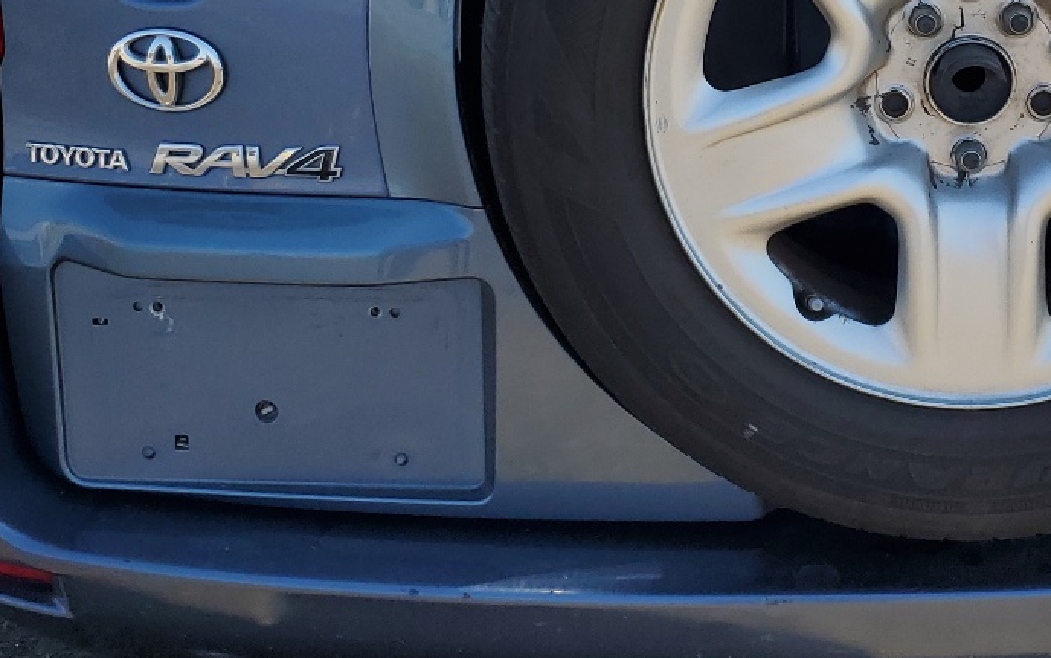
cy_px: 15
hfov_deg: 31.4
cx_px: 799
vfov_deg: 19.8
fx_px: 1834
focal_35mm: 64
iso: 50
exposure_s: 1/2000
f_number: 1.5
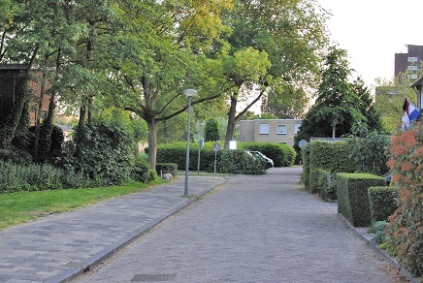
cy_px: 121
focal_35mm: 66
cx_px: 157
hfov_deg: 30.3
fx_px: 777
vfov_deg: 20.7
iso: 200
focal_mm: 32
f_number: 4.2
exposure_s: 1/60
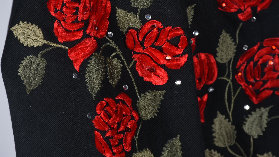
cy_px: 67
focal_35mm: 221
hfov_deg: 9.8
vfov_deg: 5.5
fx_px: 1635
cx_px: 140
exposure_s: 1/125
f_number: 11
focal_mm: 140
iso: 200
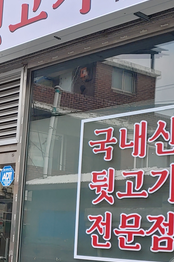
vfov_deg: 27.3
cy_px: 155
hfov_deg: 17.7
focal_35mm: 74
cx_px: -22
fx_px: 537
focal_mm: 4.23
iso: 50
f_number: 1.5
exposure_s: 1/826
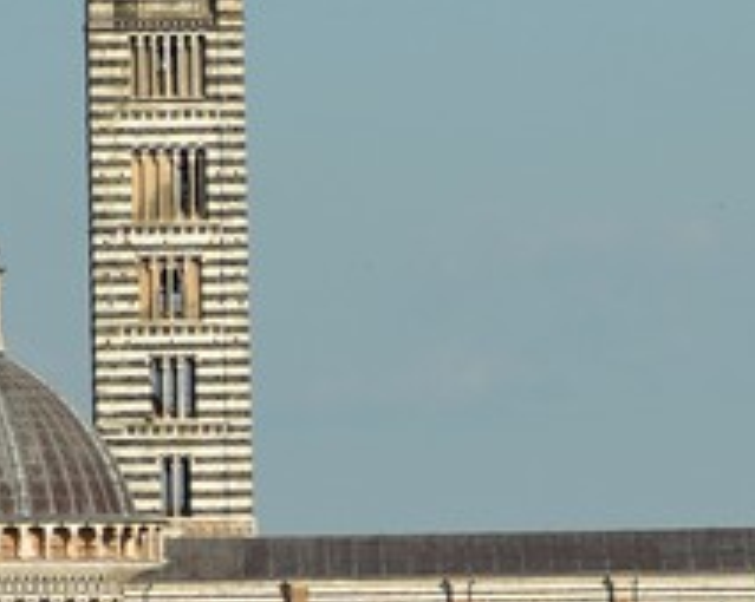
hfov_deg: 3.1
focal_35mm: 614
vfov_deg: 2.5
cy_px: 790
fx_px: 13707
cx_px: 1031
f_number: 8
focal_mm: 116
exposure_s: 1/250
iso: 100
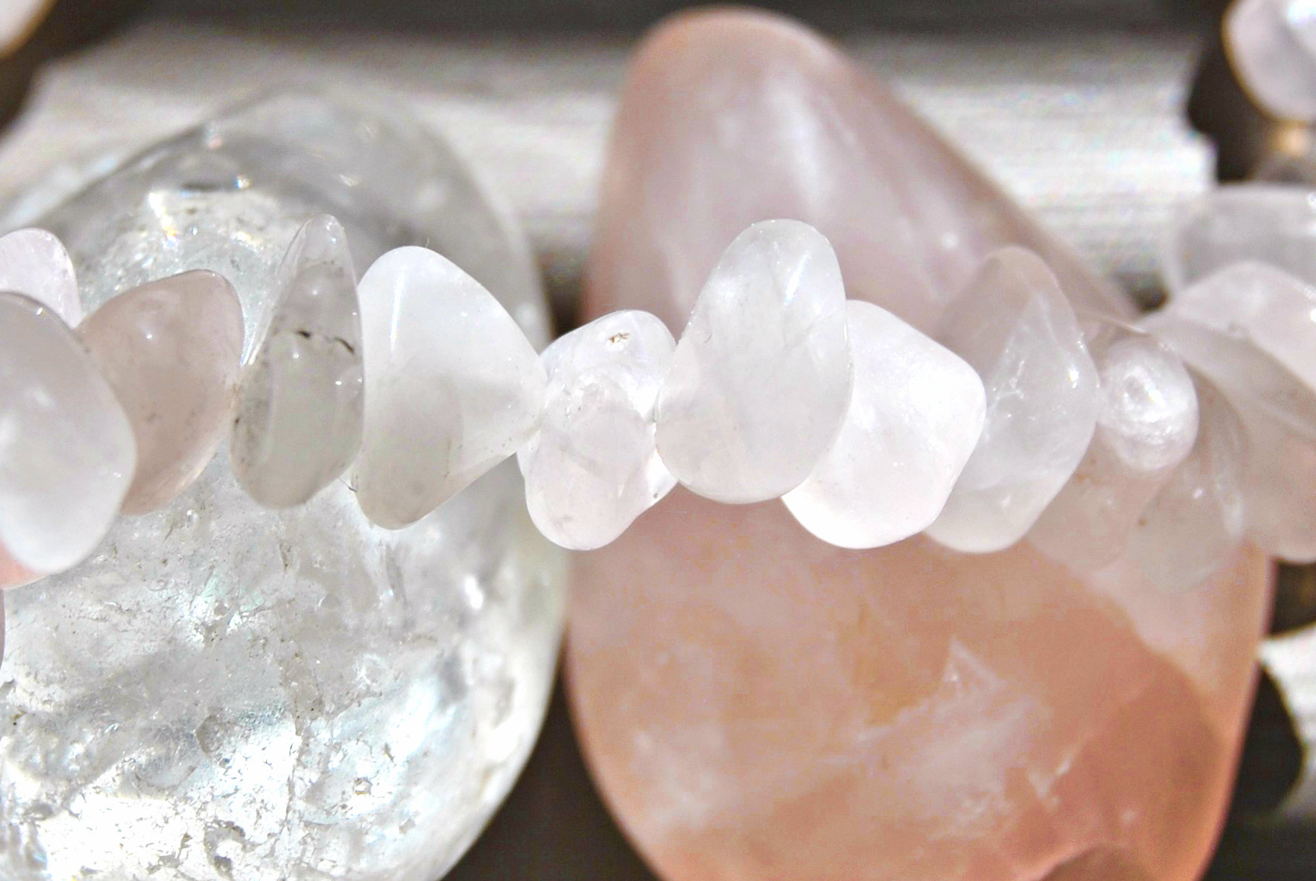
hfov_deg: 11.7
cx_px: 566
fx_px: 6404
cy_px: 279
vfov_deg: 7.9
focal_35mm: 175
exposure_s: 1/250
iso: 100
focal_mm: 52
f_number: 8
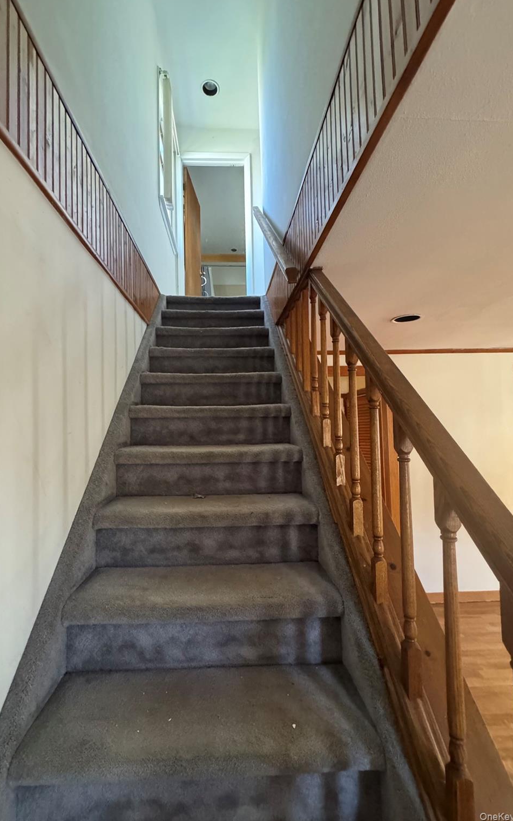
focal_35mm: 15
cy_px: 409
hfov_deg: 74.6
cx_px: 231
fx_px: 336
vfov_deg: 101.5
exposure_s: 1/60
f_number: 2.2
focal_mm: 2.22
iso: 1250
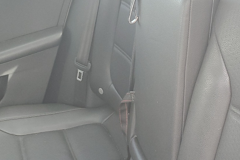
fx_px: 440
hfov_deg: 30.1
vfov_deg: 20.3
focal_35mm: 66
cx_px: 173
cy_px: 137
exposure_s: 1/120
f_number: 1.5
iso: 71
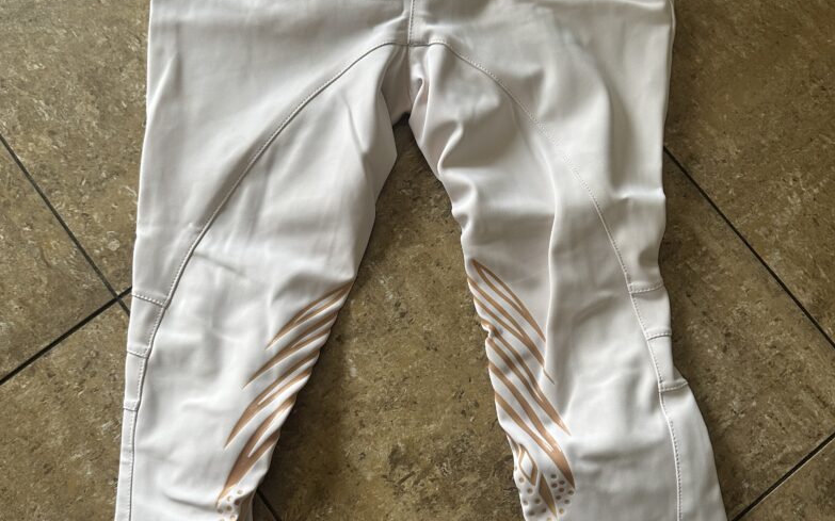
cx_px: 410
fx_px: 592
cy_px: 278
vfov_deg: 47.5
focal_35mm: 26
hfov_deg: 70.4
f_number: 1.78
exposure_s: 1/109
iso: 250
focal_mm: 6.86
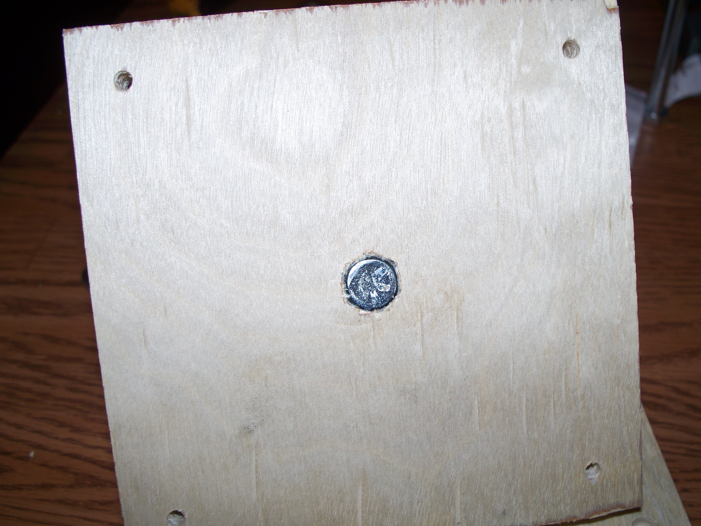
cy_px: 274
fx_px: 790
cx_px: 374
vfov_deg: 36.8
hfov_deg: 47.8
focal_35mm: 39
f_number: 2.8
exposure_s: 1/60
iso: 64
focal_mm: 7.54
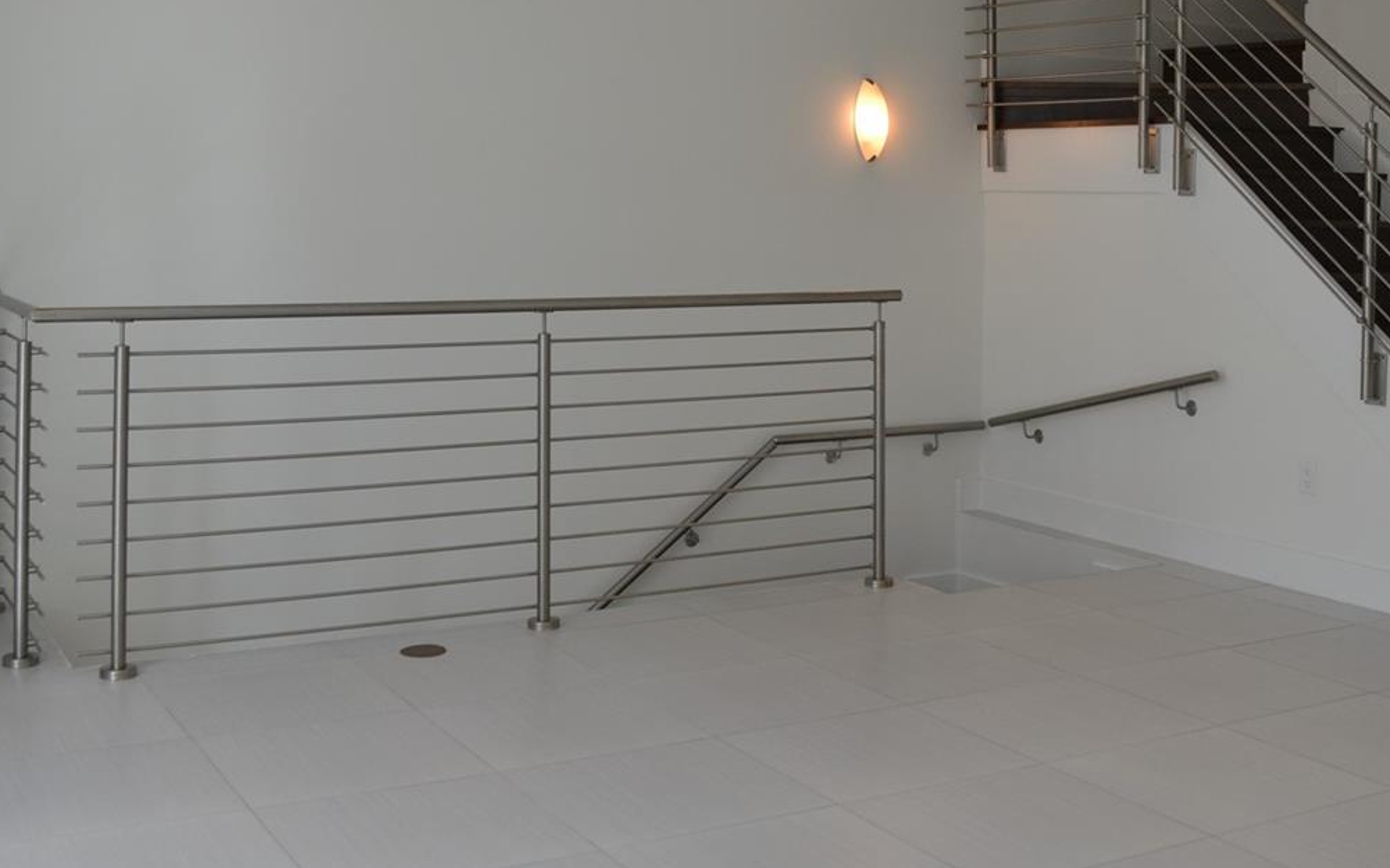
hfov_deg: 45.1
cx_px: 810
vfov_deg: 28.6
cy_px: 179
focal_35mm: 44
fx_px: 1667
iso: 280
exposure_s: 1/125
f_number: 5.6
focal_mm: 18
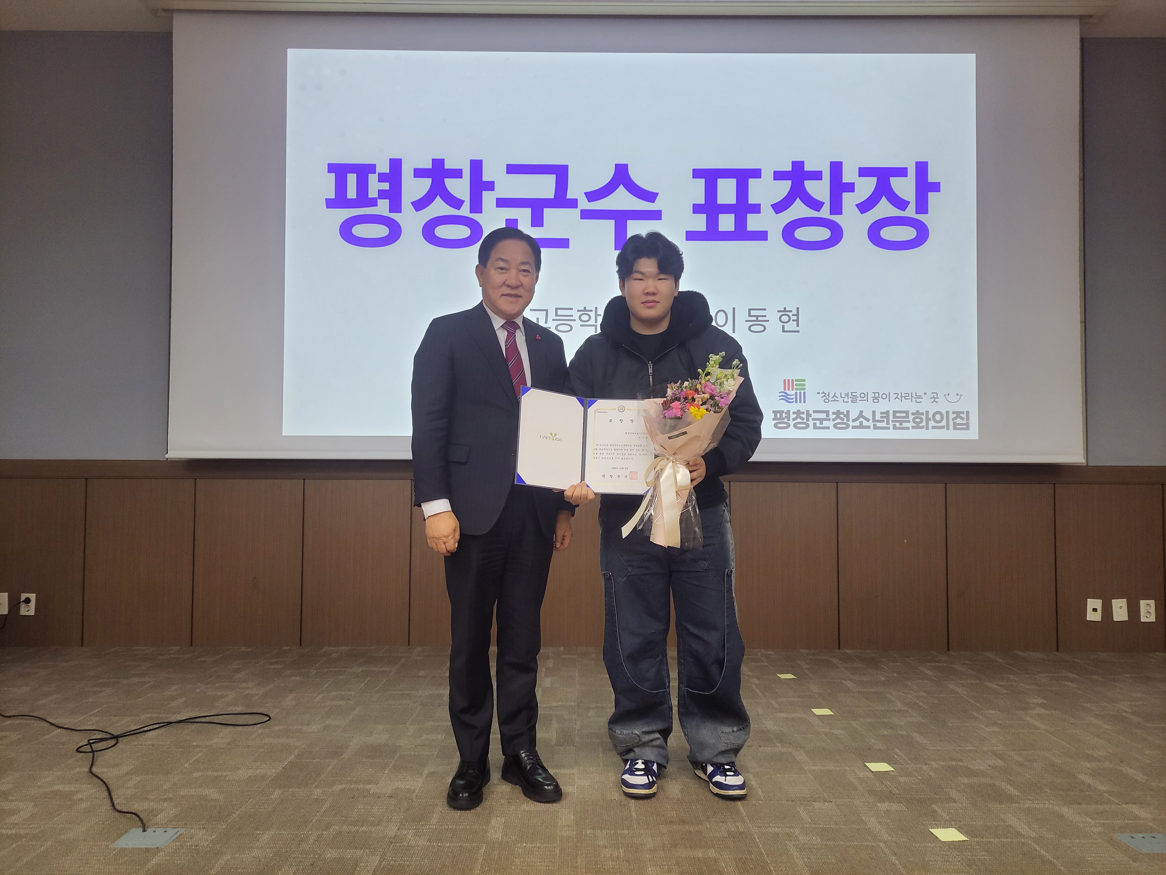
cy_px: 438
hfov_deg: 71.6
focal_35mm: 24
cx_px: 583
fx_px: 808
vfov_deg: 56.8
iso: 200
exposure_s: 1/60
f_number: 1.8
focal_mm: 5.23
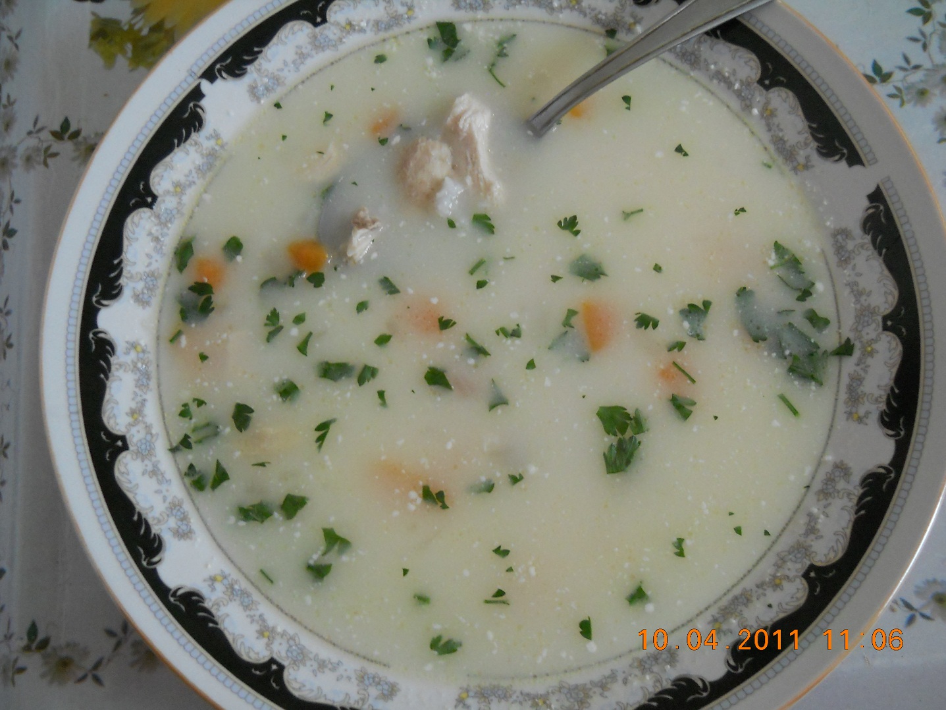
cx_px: 473
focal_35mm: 41
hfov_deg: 45.8
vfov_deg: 35.1
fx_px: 1121
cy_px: 355
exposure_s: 1/30
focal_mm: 6.72
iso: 400
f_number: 3.1
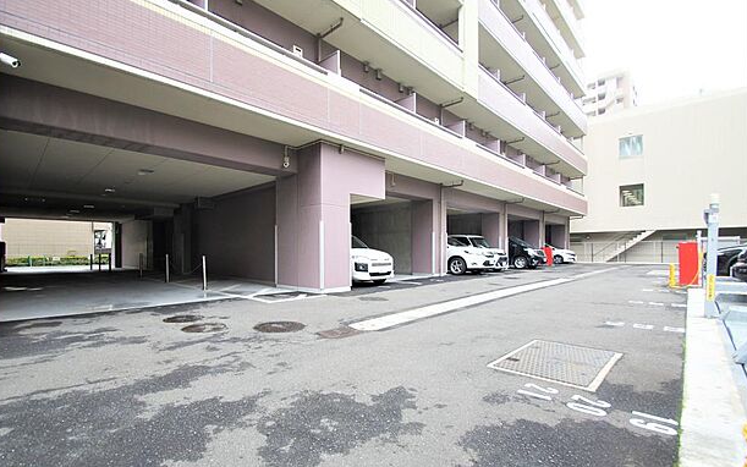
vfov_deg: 71.3
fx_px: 326
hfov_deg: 97.8
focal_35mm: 16
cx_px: 359
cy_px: 240
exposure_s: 1/60
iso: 100
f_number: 5.6
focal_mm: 10
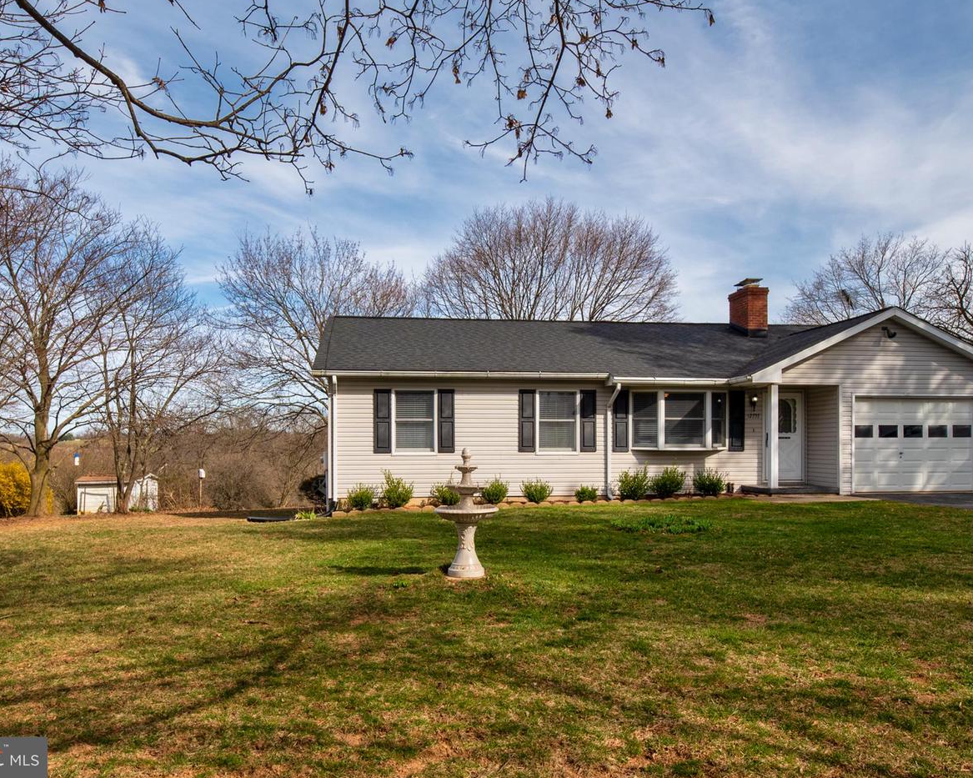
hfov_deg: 75.0
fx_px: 633
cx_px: 518
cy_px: 380
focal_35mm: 22
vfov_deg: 63.1
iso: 320
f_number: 16
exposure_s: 1/400
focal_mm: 19
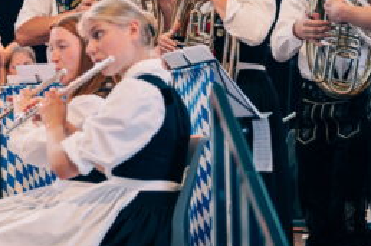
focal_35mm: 126
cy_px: 82
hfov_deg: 16.1
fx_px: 1296
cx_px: 59
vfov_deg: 10.8
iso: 100
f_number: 1.8
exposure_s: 1/60
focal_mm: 50
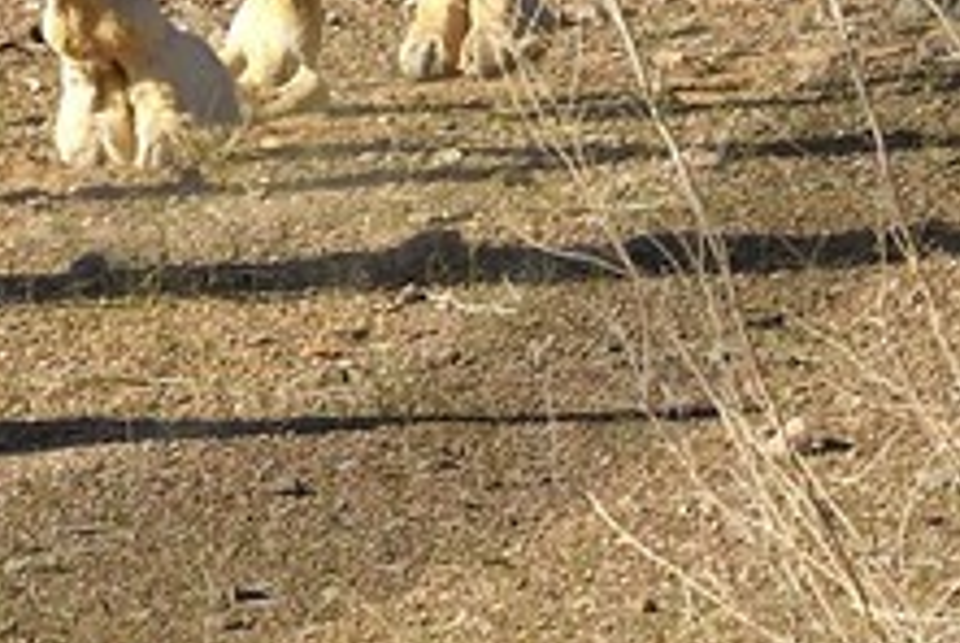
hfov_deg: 1.7
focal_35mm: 1192
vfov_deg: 1.2
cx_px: -326
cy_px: -1082
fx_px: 31829
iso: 200
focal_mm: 165
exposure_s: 1/400
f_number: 10
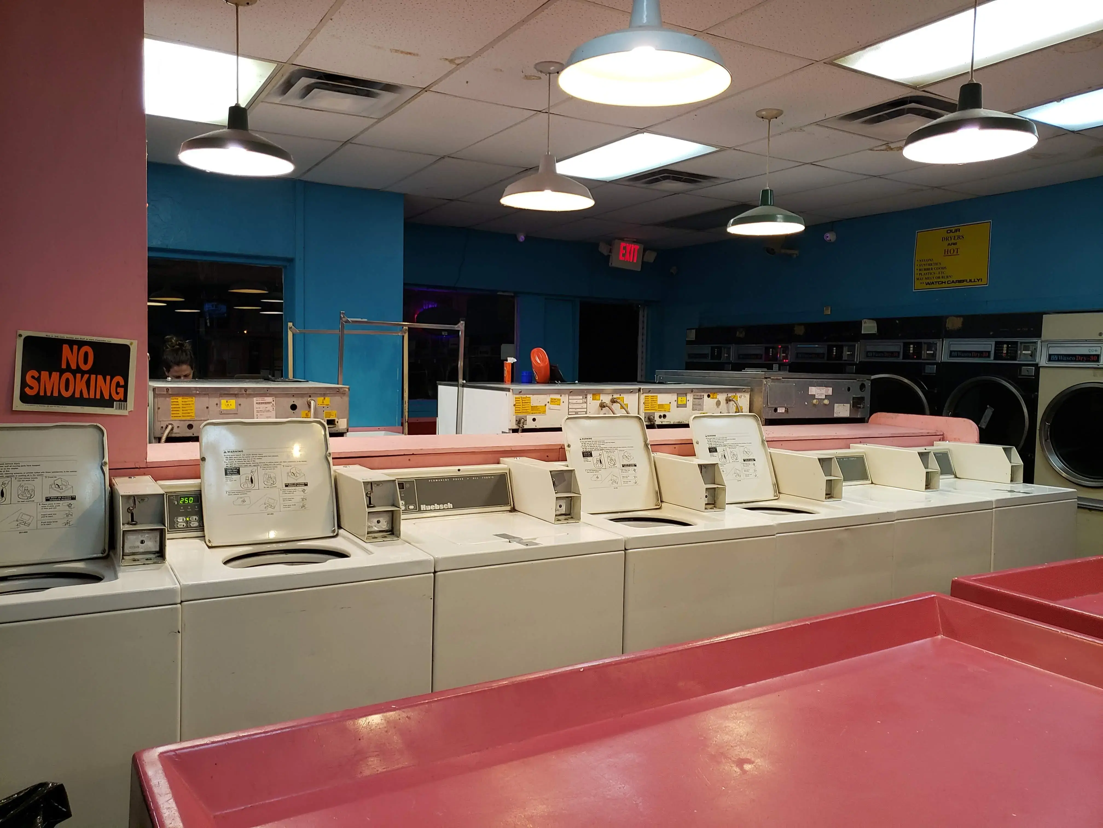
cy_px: 414
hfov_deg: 67.3
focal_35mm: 26
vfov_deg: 53.1
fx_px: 828
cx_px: 552
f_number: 1.5
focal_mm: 4.3
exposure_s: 1/60
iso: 160
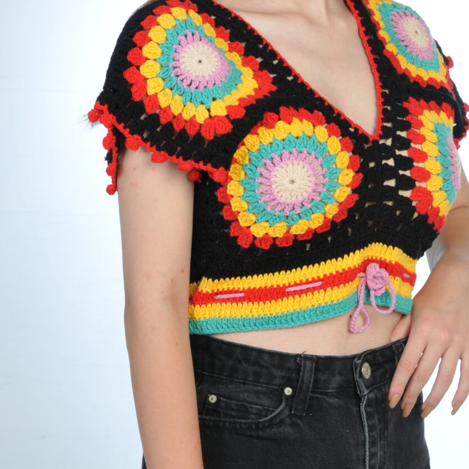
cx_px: 248
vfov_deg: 10.3
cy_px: 103
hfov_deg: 10.3
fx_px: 2606
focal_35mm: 170
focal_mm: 62
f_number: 14
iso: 200
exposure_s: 1/80
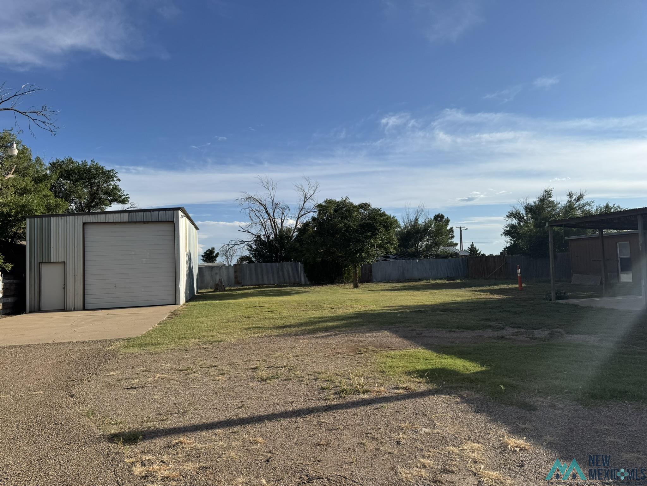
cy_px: 243
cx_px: 324
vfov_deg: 56.8
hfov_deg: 71.6
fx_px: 449
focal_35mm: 24
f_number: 1.78
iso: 80
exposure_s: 1/6410
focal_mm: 6.76
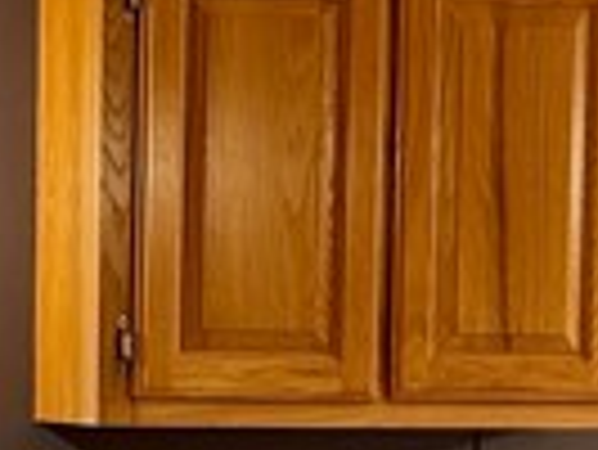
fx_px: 3199
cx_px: 58
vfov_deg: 7.9
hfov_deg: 10.6
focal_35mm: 185
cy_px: 594
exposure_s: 1/60
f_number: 1.78
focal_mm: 6.76
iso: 200
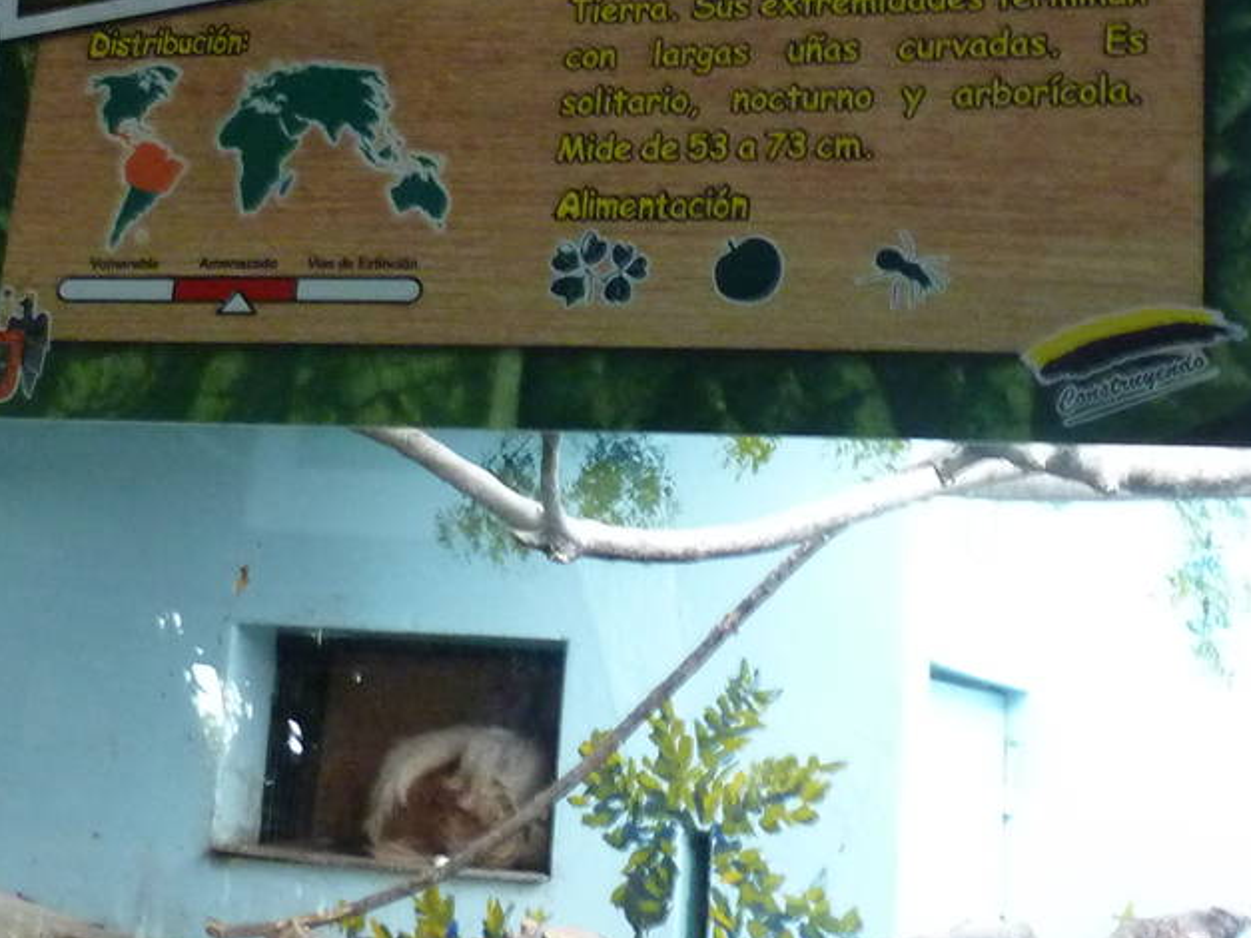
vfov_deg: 19.1
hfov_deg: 26.3
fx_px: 2674
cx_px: 662
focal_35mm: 74
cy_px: -106
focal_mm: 4.7
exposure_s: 1/15
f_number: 3.4
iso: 400
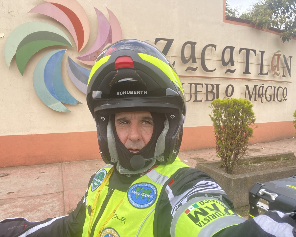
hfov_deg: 70.2
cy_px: 118
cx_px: 139
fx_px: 210
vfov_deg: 58.8
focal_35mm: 24
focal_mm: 2.71
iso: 25
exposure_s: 1/302
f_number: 2.2
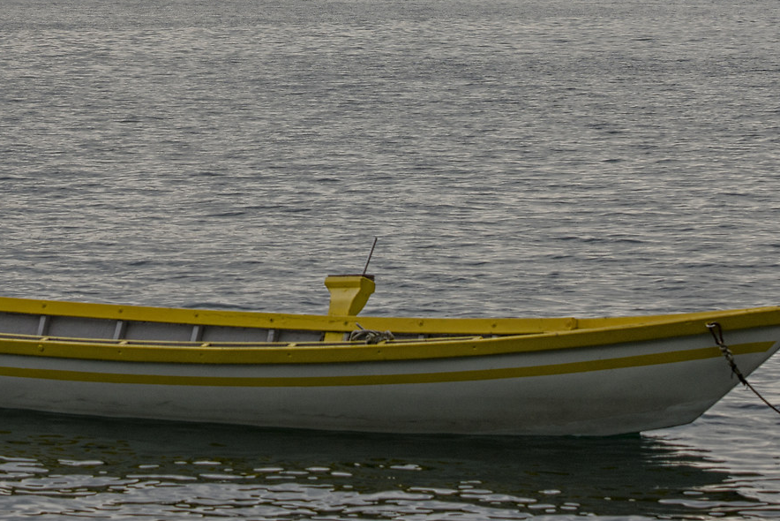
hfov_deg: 10.8
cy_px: -40
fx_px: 4118
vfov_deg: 7.2
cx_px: 116
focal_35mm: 190
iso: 250
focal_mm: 70
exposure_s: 1/200
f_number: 8
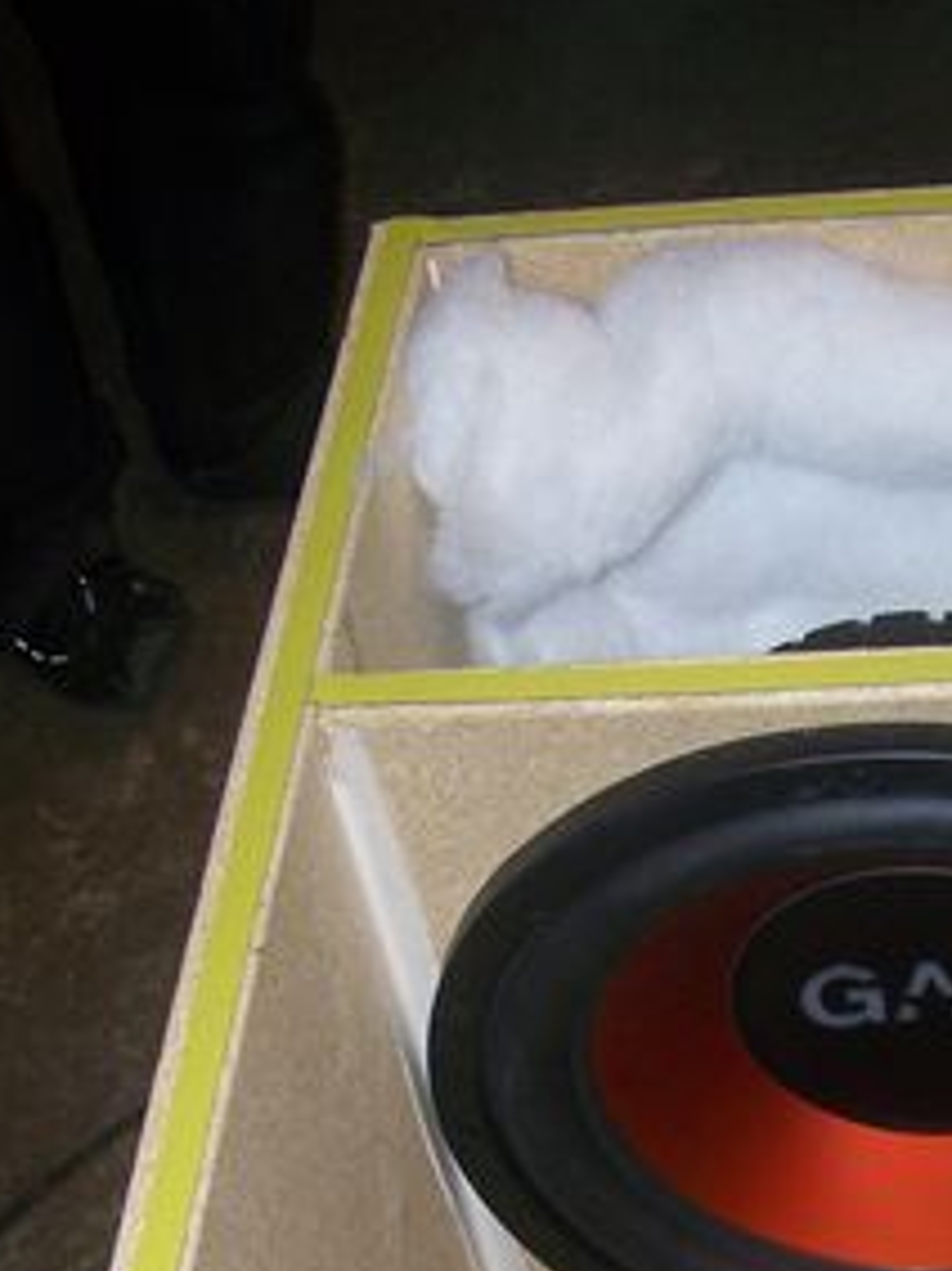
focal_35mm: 86
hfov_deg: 17.0
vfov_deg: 21.9
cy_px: 1267
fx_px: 3156
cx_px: 822
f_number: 2.8
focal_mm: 6.3
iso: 80
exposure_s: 1/60
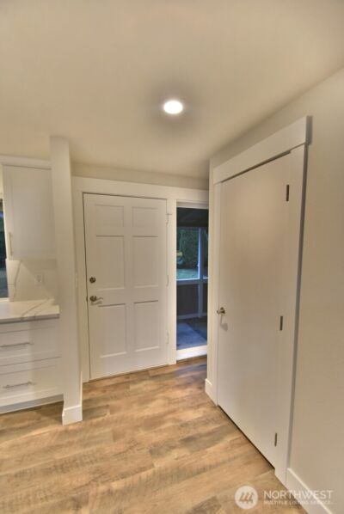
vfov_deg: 100.3
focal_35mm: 15
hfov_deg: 77.5
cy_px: 257
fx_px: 214
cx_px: 172
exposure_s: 1/30
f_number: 5
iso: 800
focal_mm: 10
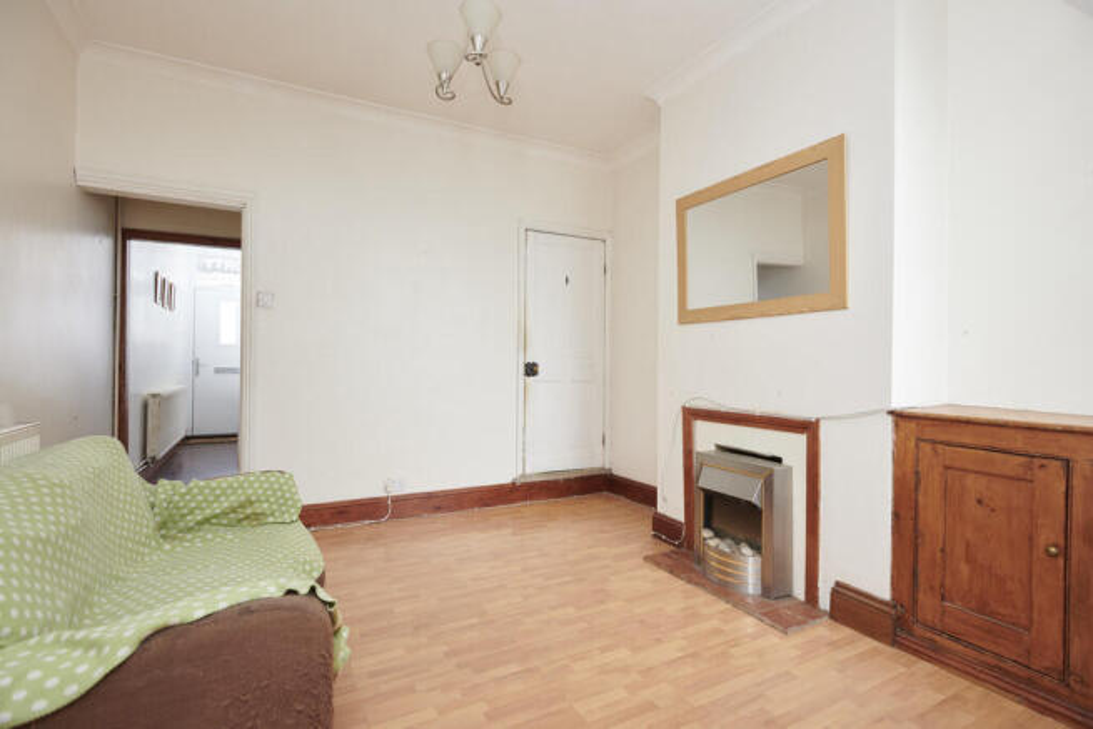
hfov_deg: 93.3
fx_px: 516
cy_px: 364
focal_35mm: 17
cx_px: 546
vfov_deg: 70.5
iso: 320
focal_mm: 17
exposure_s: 1/60
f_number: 6.3
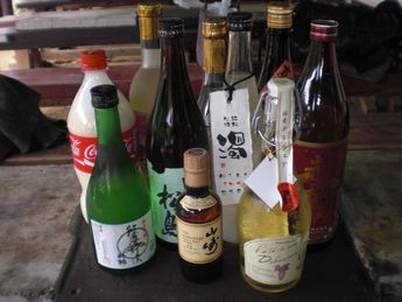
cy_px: 151
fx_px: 441
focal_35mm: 38
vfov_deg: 37.7
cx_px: 201
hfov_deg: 49.0
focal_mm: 6.3
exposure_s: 1/30
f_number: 3.1
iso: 100
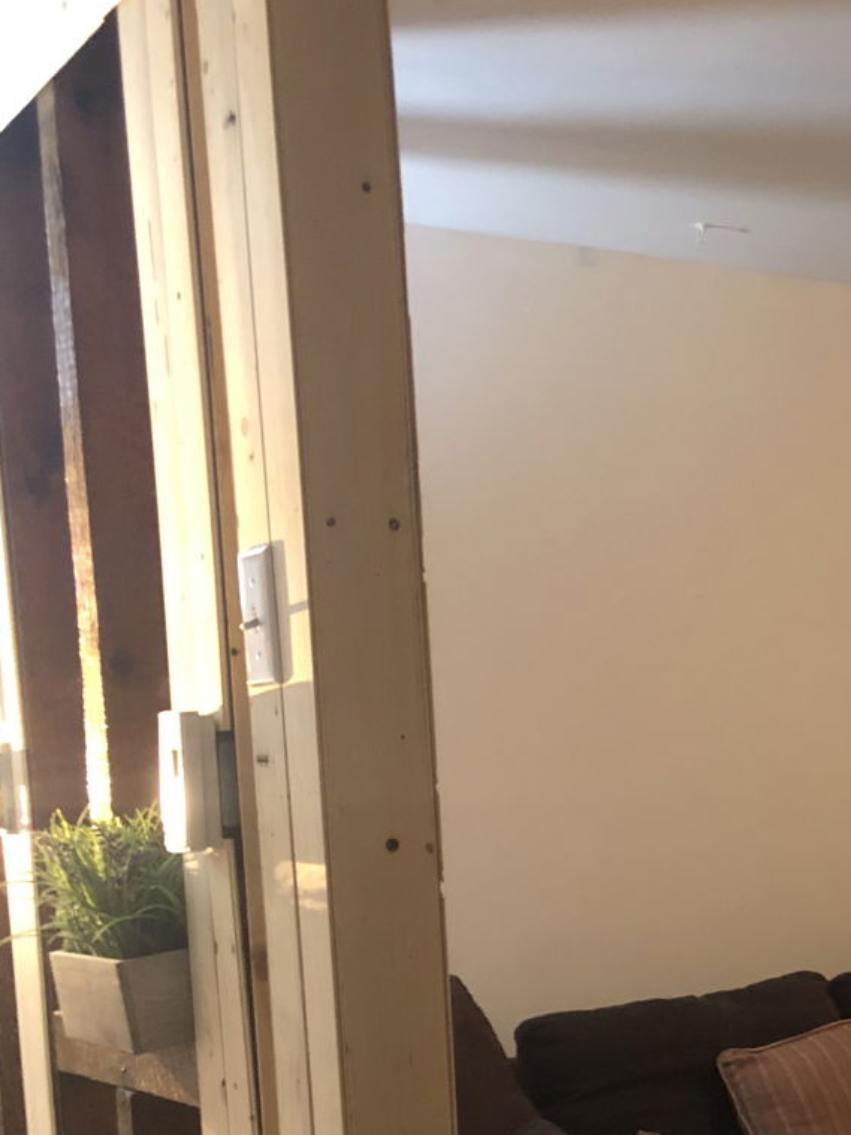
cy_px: 863
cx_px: 1150
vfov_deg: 32.1
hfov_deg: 21.9
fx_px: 1934
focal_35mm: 59
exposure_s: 1/7
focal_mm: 3.99
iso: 100
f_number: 1.8
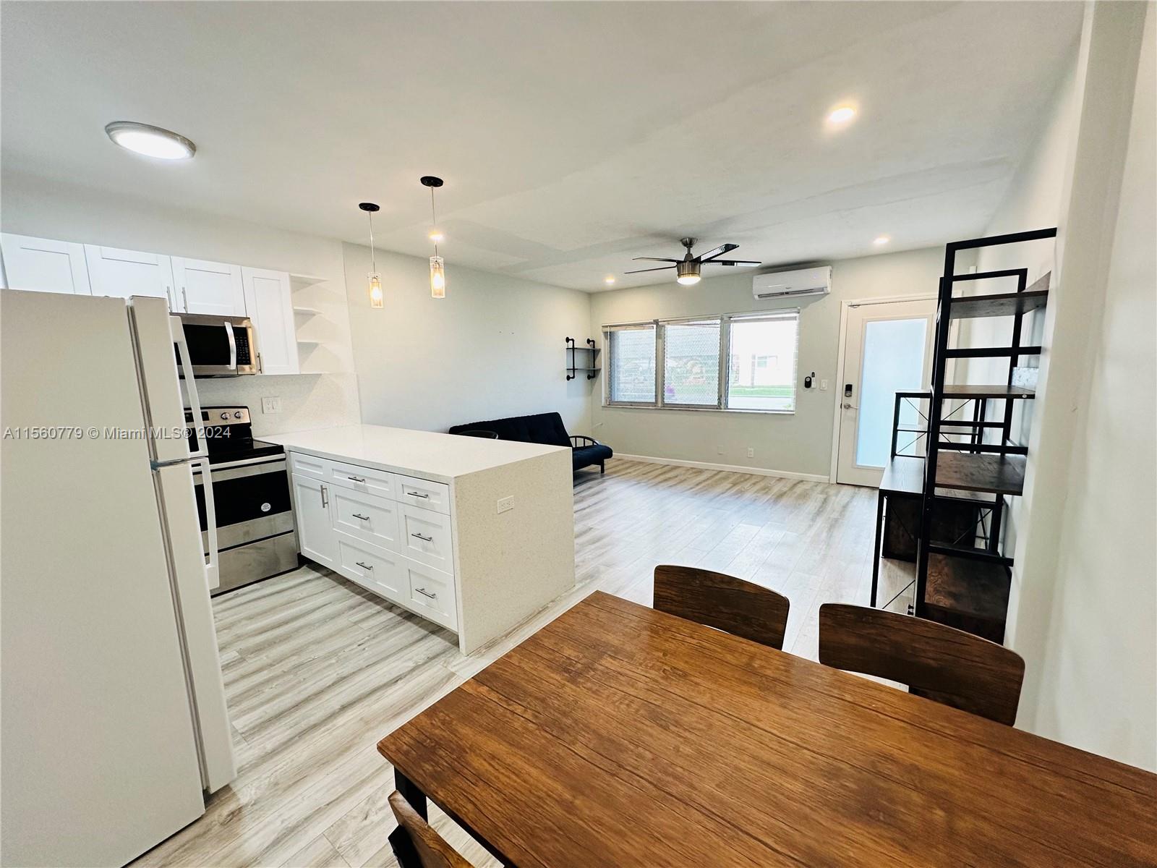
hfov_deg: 102.1
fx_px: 468
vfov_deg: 85.7
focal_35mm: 14
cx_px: 578
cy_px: 434
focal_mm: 2.22
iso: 160
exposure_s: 1/120
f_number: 2.2
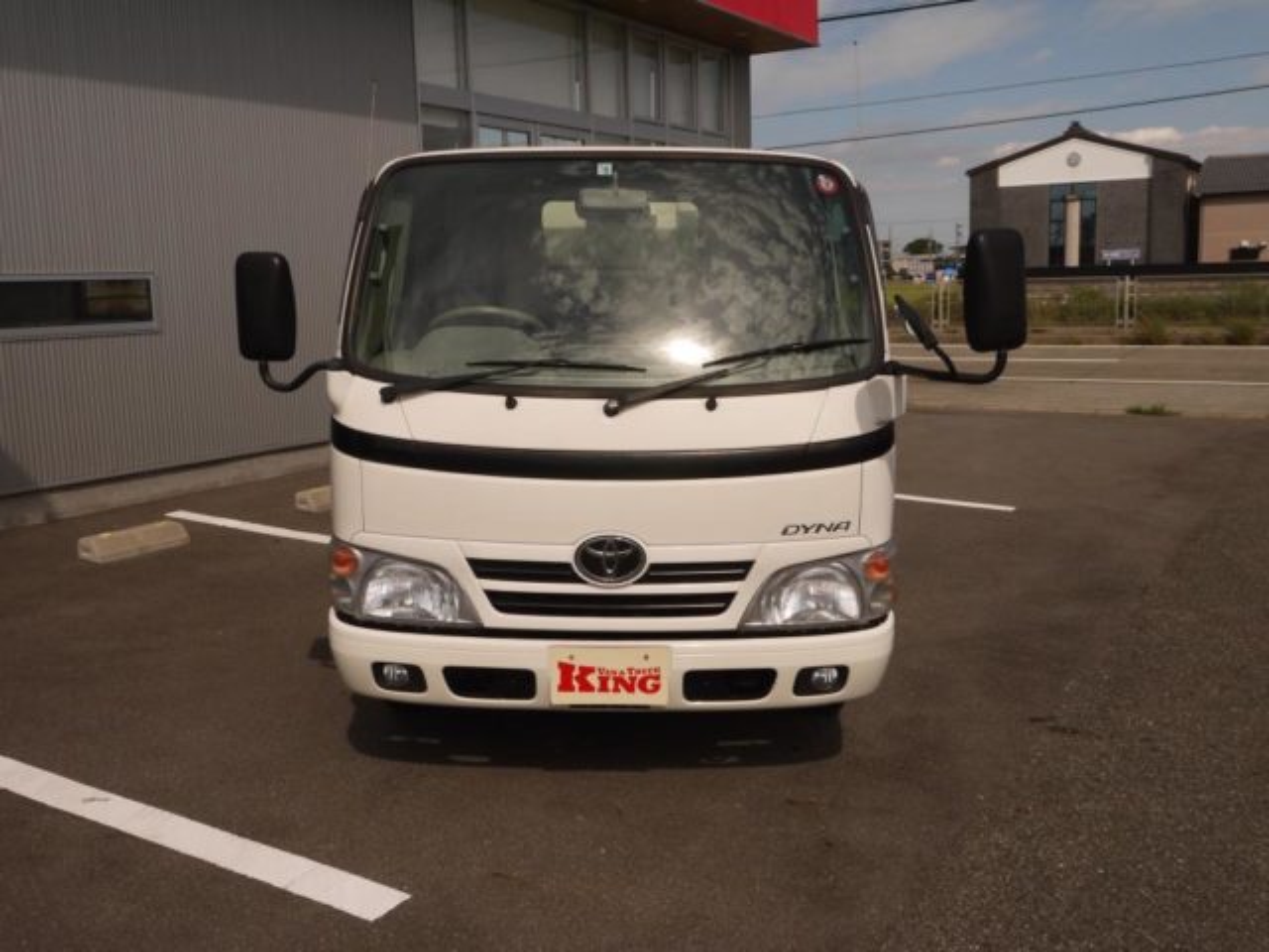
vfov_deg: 41.8
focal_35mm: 34
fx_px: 1246
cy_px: 476
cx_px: 634
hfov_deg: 54.0
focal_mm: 17
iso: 160
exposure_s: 1/640
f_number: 10
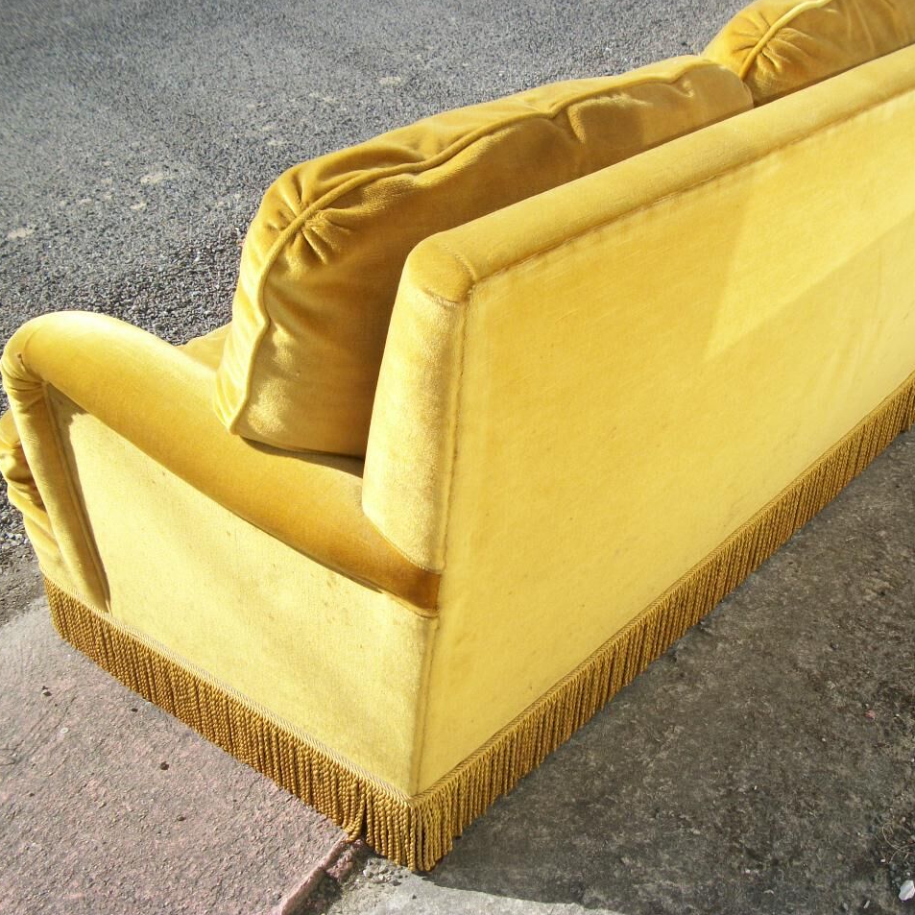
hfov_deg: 43.7
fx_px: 1136
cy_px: 456
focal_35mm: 38
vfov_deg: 43.9
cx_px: 524
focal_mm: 5.7
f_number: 8.8
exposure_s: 1/125
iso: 80
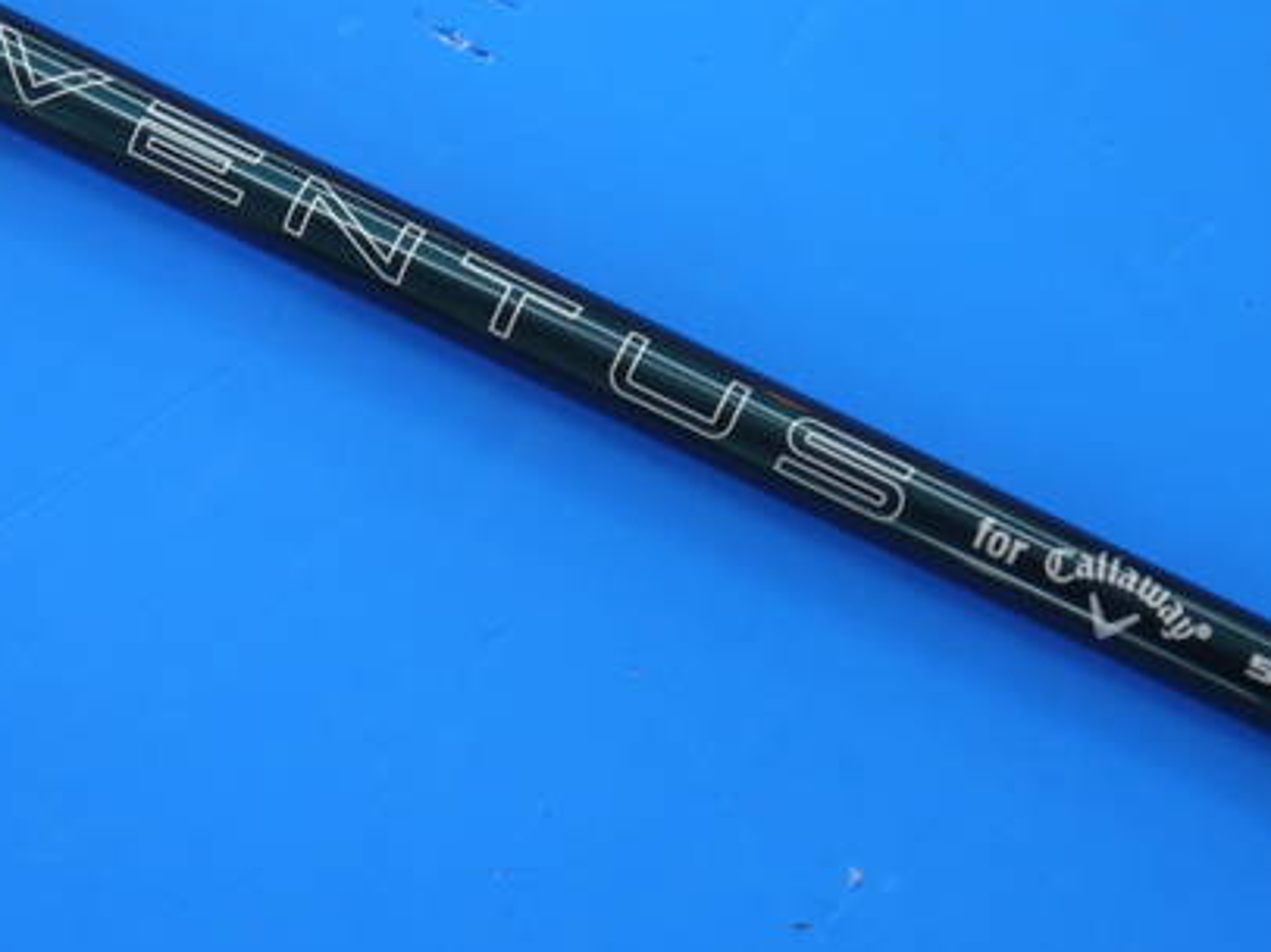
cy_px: 442
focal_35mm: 82
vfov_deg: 18.0
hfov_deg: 23.8
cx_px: 764
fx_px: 3009
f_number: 4.7
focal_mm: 26
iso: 320
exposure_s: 1/125
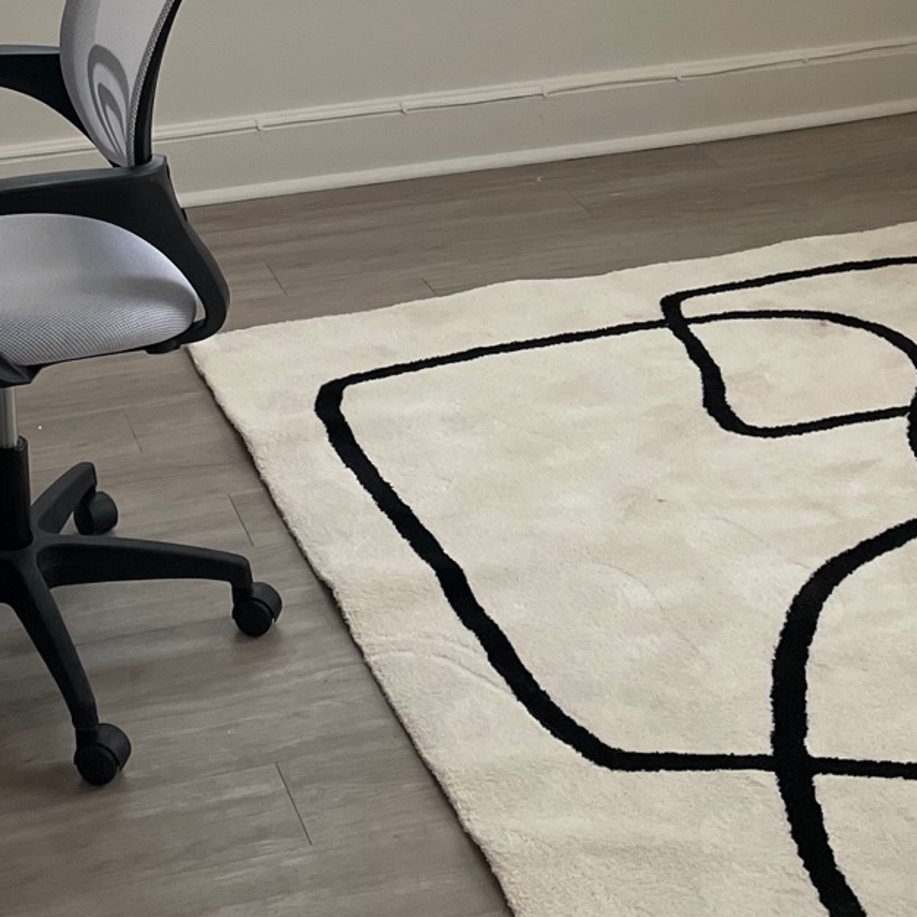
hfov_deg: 23.3
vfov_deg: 21.9
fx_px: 2218
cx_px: 300
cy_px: -135
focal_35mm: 74
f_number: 1.6
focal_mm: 4.2
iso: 125
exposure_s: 1/120
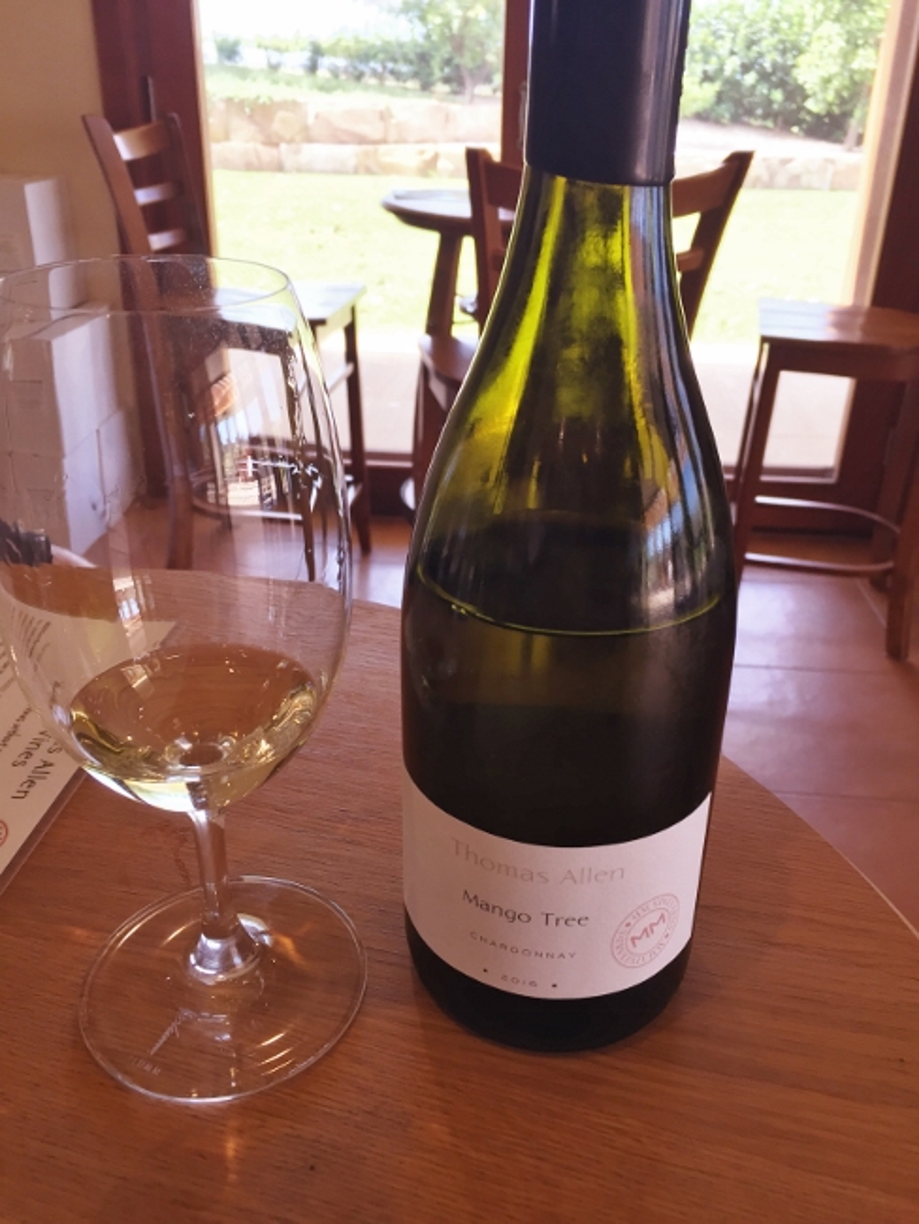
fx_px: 1026
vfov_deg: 61.6
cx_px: 460
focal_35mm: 29
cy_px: 612
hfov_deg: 48.3
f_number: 2.2
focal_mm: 4.15
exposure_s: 1/120
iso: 50
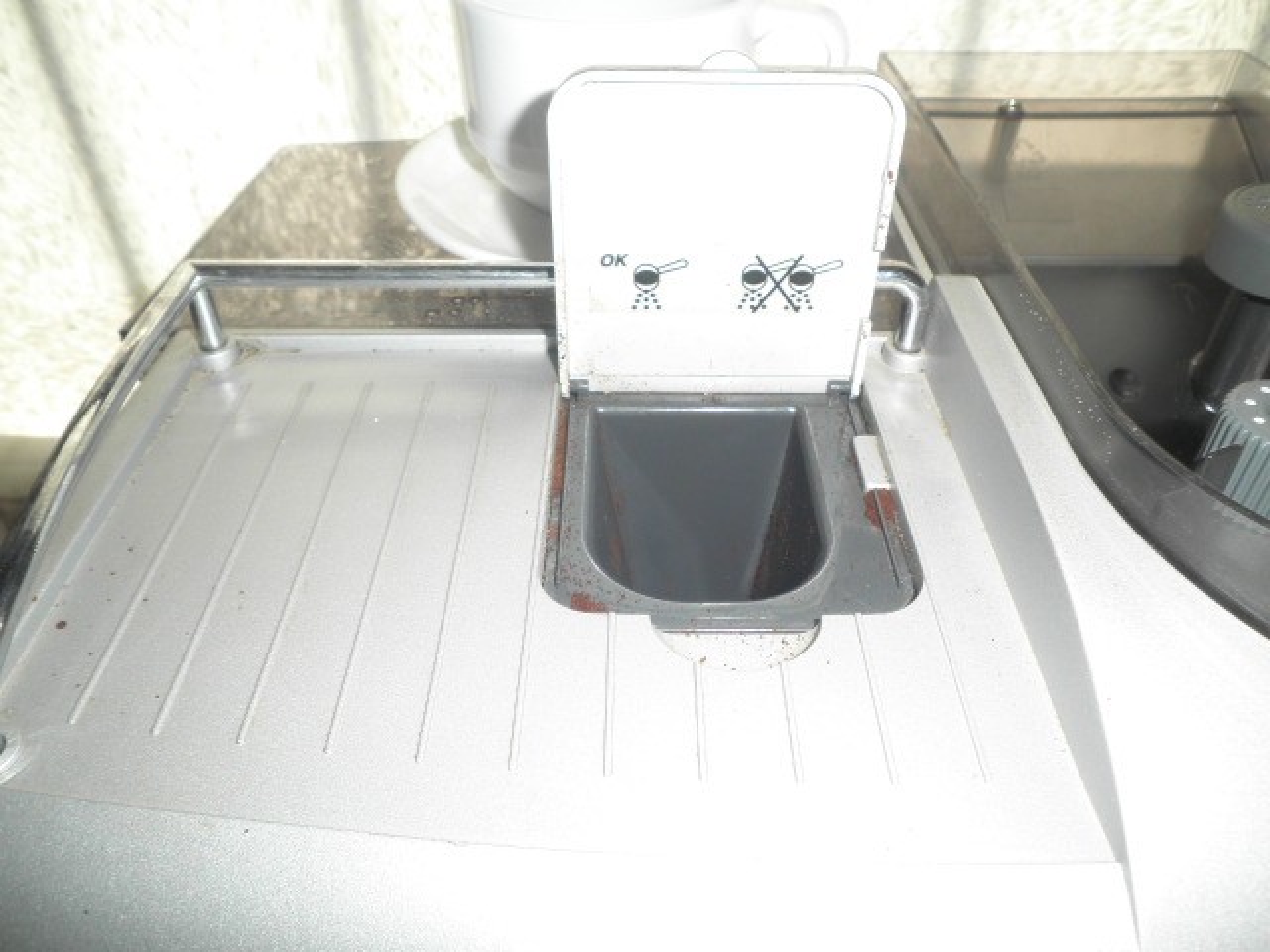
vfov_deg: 53.1
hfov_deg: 67.3
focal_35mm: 26
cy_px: 476
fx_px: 954
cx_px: 635
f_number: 7.8
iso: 100
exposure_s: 1/30
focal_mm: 4.7
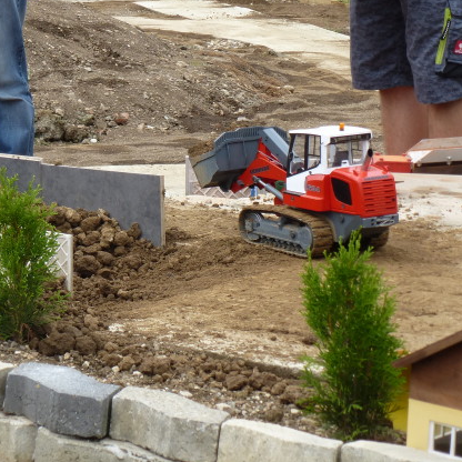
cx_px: 129
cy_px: 221
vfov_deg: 9.1
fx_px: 2899
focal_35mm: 192
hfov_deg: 9.1
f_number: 5.1
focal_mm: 20.2
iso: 100
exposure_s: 1/200
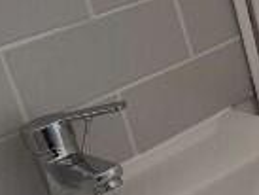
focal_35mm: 97
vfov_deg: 15.1
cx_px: 682
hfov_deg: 13.0
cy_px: 13
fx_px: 726
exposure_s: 1/50
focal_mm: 1.74
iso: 100
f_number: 2.2
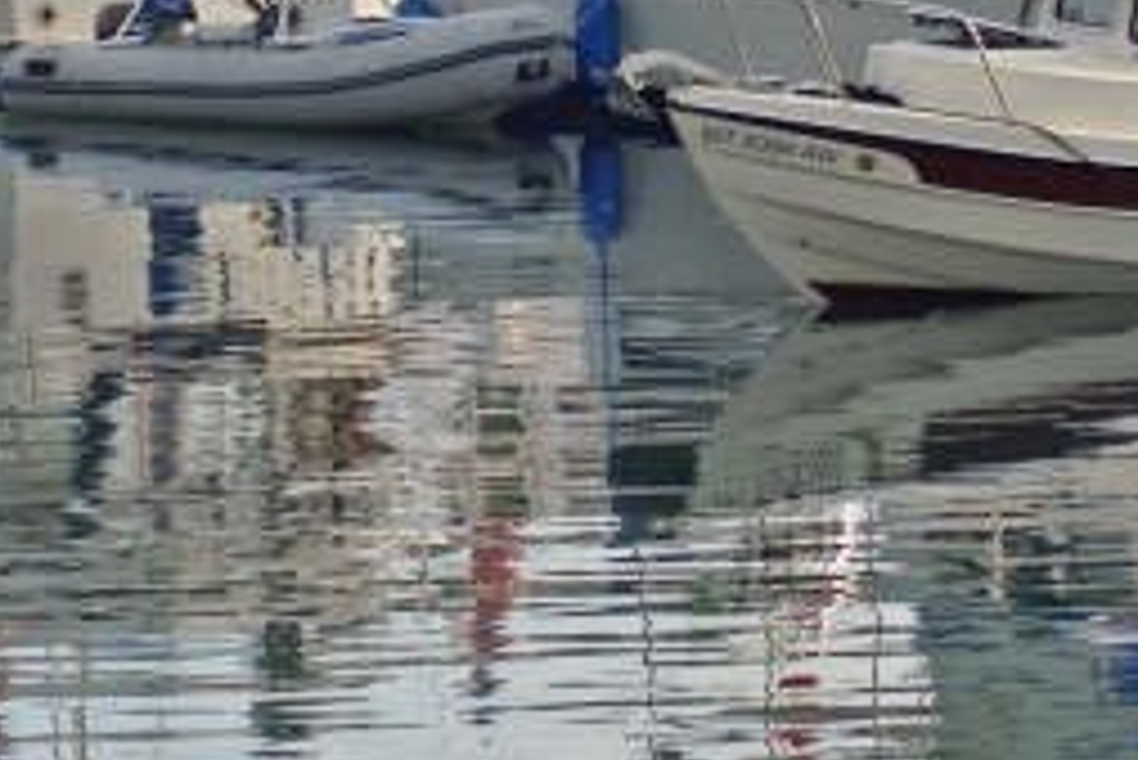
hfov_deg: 5.1
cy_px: -337
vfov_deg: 3.4
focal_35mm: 404
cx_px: 405
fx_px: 12764
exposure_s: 1/250
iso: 200
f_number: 6.7
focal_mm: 85
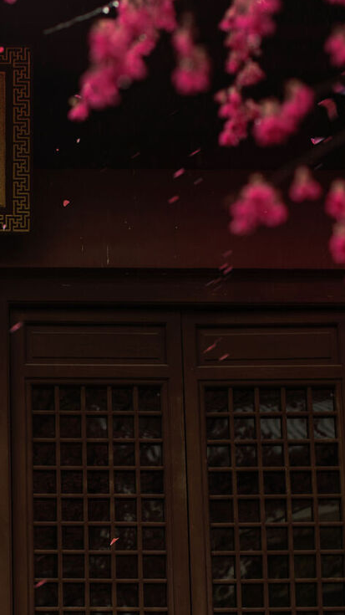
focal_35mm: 110
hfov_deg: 10.8
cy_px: 393
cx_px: -76
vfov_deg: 19.4
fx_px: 1790
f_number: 2.2
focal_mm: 50
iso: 125
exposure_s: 1/125
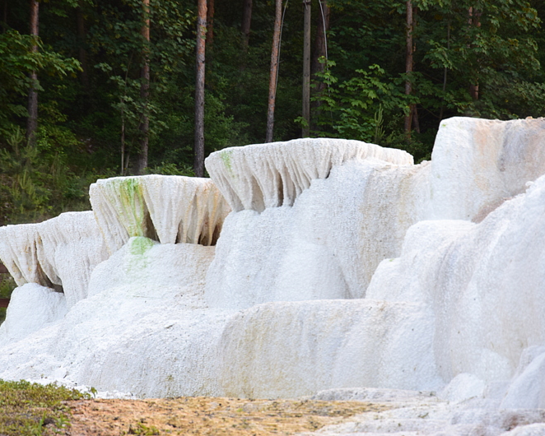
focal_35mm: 179
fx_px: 2881
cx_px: 274
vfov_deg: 8.7
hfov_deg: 10.8
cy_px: 219
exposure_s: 1/60
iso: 400
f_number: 8
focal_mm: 105
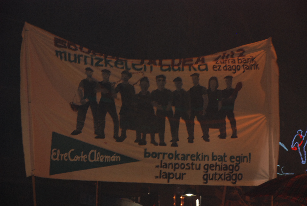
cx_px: 154
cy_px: 103
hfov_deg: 16.0
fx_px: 1090
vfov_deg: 10.8
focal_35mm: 128
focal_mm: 85
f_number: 5.6
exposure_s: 1/30
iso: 800
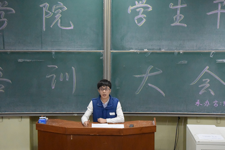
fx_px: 444
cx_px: 105
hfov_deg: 28.4
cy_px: 78
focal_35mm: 71
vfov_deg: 19.2
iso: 3600
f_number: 5.3
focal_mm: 24.4
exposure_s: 1/60
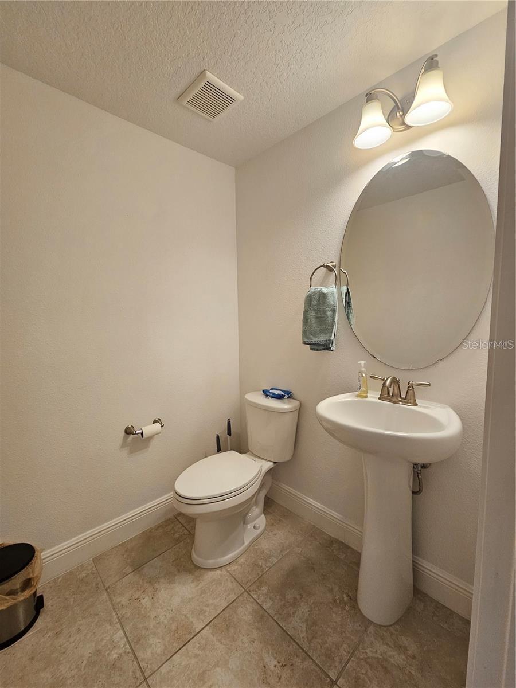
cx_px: 258
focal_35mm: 13
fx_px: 258
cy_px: 344
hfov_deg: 89.9
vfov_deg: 106.2
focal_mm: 2.2
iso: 160
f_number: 2.2
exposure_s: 1/60
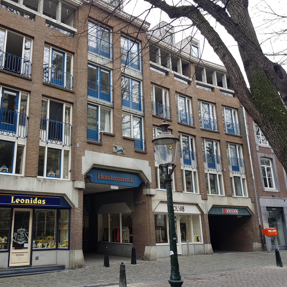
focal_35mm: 31
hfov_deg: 51.7
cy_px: 145
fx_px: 291
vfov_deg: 52.5
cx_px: 100
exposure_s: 1/112
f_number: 1.7
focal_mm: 4.2
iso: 40
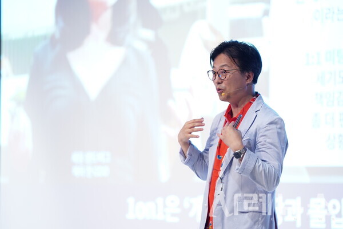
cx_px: 172
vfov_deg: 7.4
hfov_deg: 11.1
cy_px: 114
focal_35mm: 185
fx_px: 1763
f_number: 2.8
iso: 4000
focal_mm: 185
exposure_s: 1/160
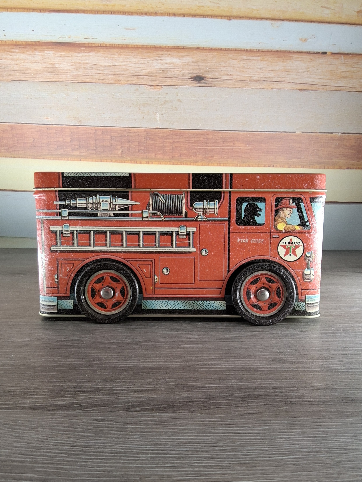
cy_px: 241
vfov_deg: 69.4
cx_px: 181
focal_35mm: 25
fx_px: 349
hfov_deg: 54.9
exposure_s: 1/120
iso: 160
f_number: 2
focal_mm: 3.08
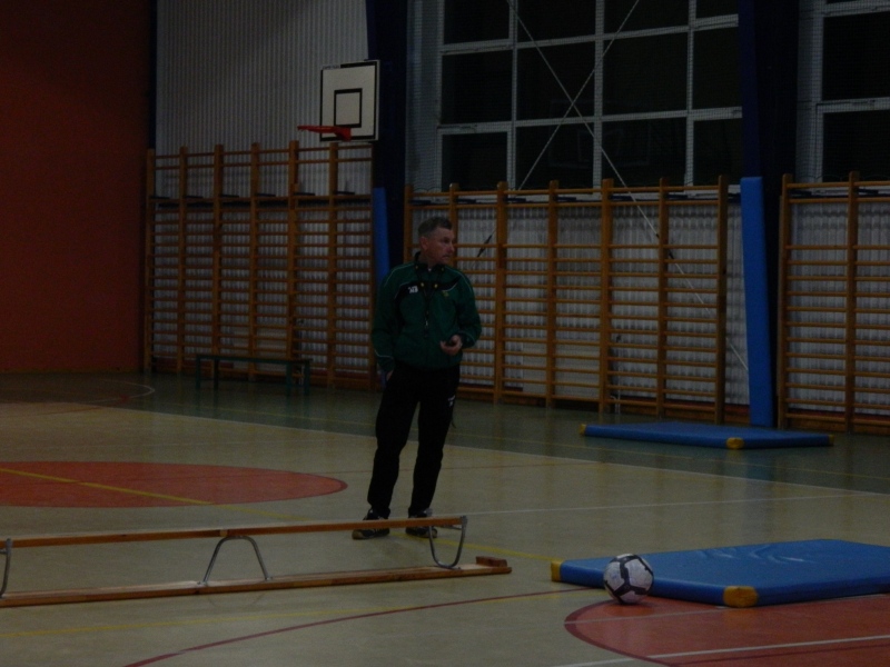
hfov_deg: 19.1
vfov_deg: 14.4
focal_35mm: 103
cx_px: 445
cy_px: 334
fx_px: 2648
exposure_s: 1/60
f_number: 4.5
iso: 400
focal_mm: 18.6
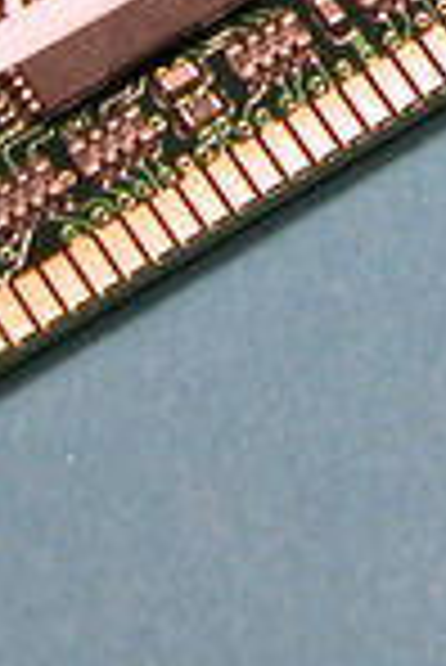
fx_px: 5209
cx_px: 788
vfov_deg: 7.1
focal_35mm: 281
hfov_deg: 4.8
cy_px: -500
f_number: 4.8
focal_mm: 12.7
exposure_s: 1/71.5
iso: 100
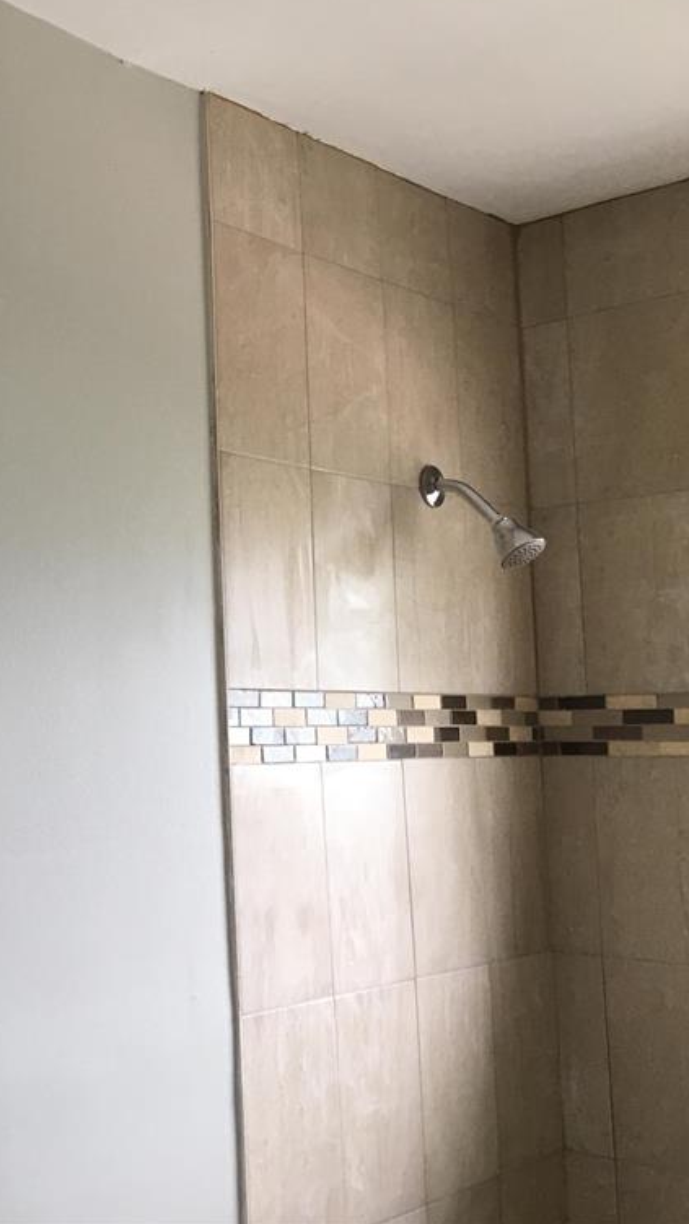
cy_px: 602
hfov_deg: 25.2
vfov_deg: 47.4
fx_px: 1397
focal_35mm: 43
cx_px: -116
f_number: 2.2
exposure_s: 1/15
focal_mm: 4.15
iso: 32
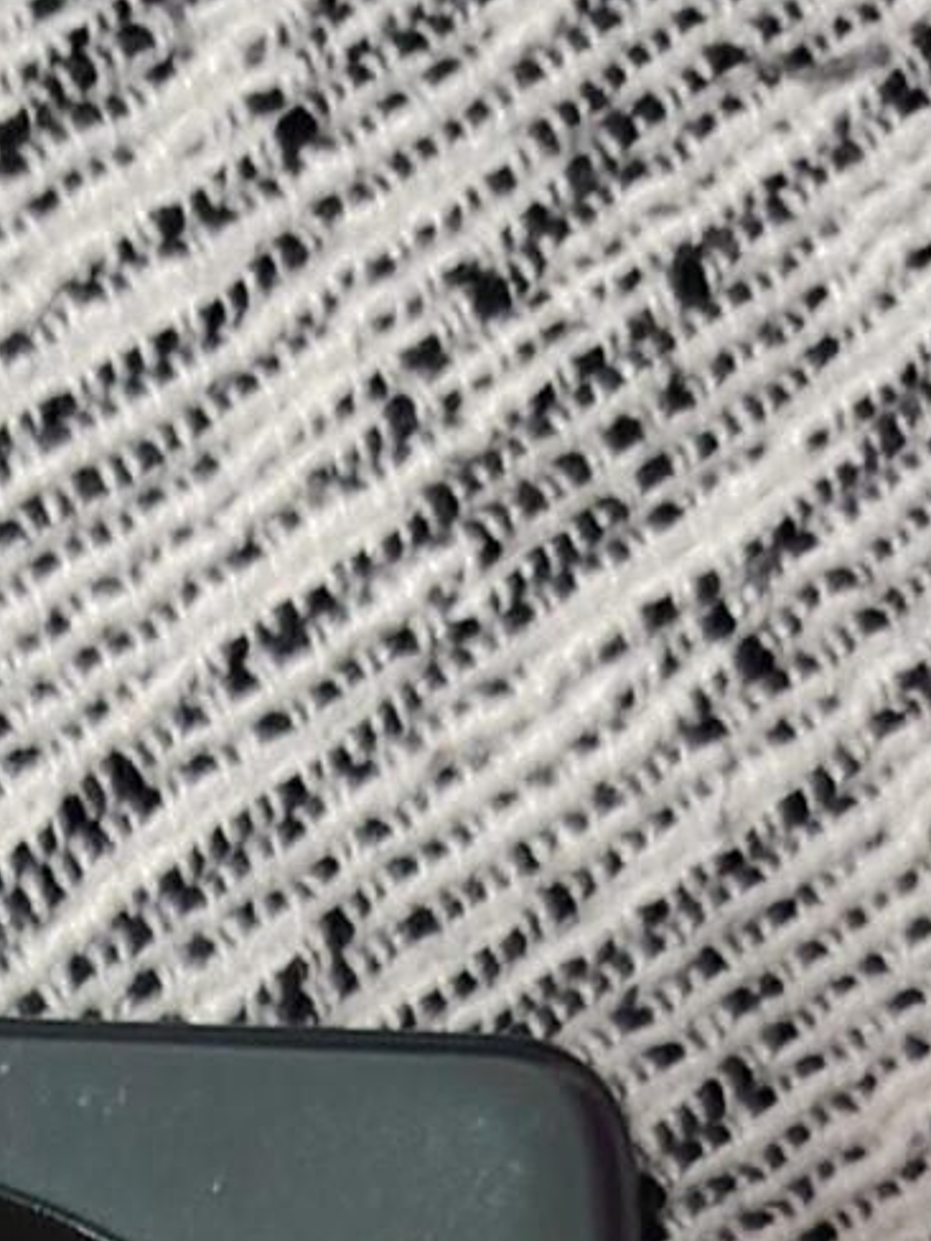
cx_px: -254
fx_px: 4518
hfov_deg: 11.5
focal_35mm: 126
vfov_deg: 13.1
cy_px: 2652
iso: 1225
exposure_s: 1/25
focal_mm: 5.25
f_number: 1.75
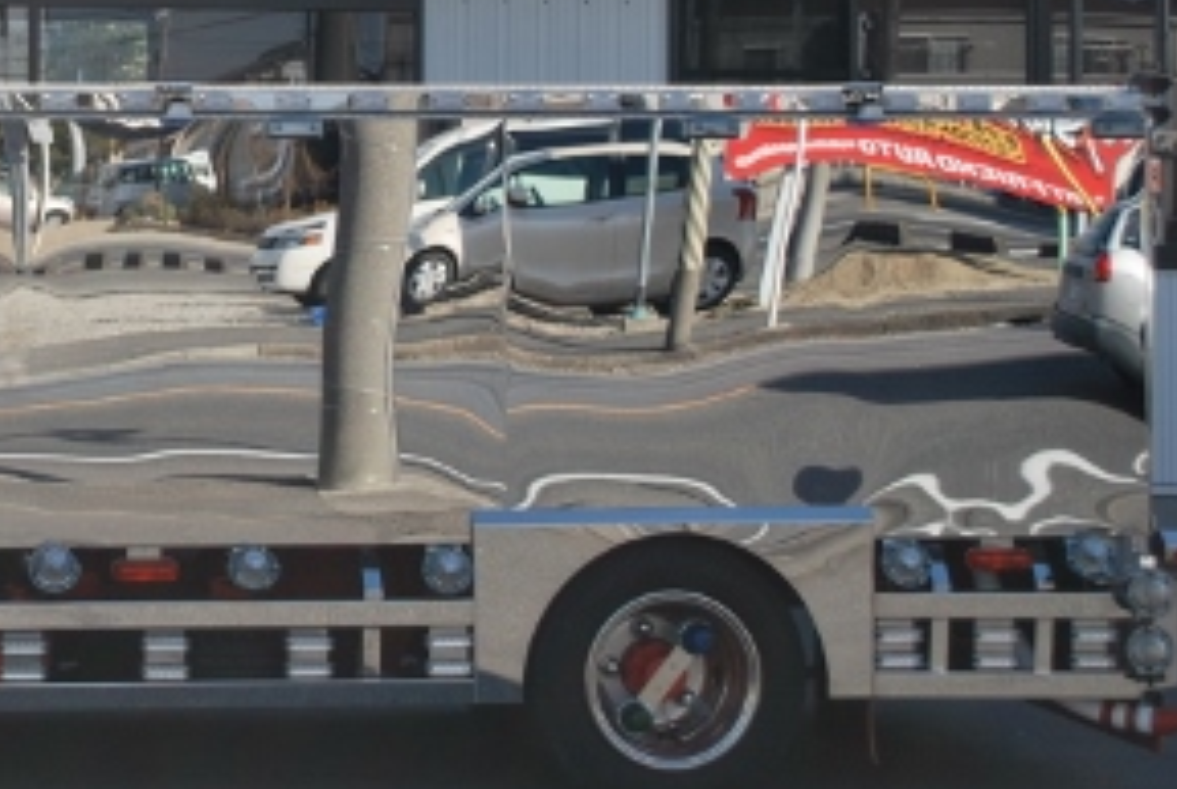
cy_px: 41
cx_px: 53
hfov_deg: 19.9
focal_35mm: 100
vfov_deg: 13.6
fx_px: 3274
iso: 100
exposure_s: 1/640
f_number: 4.8
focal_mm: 30
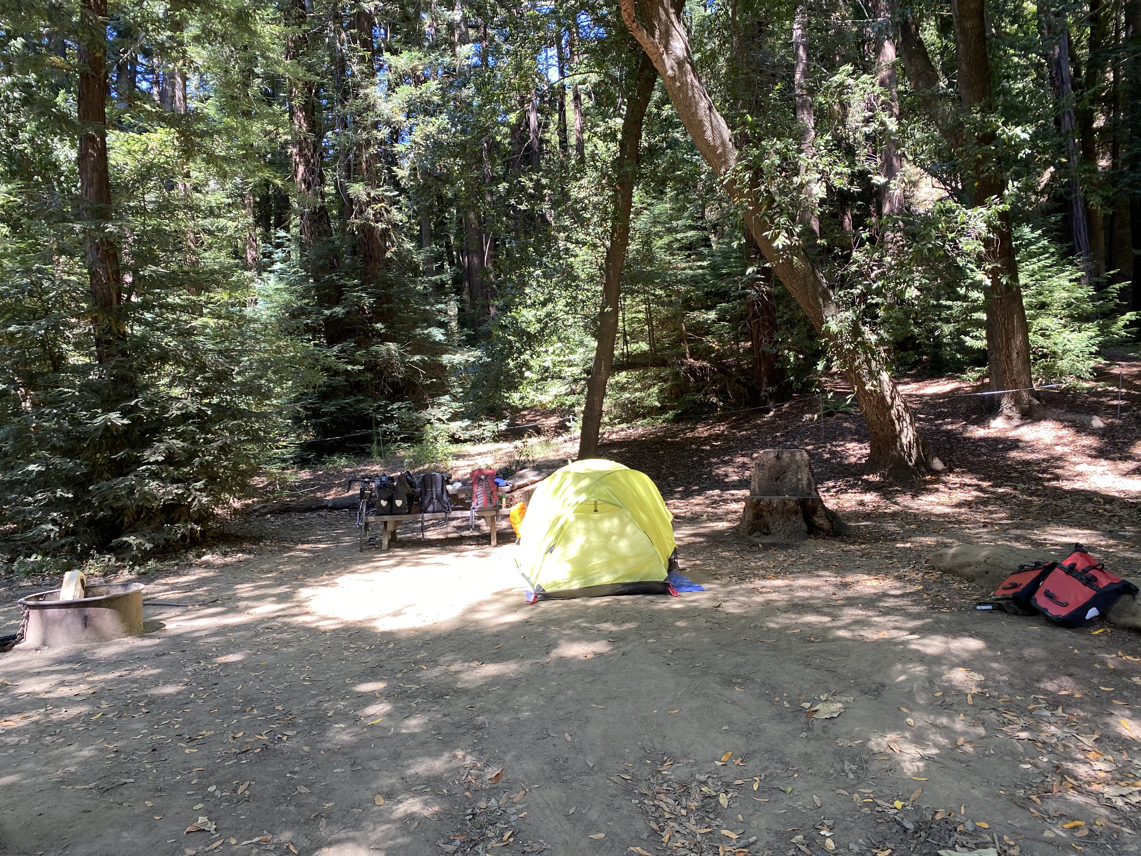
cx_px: 570
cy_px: 428
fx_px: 857
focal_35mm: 26
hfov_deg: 67.3
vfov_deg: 53.1
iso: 64
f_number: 1.8
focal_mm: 4.25
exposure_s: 1/121
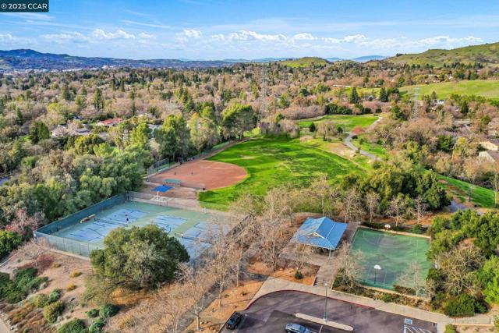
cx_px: 250
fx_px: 388
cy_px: 166
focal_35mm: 28
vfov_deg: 46.4
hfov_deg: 65.5
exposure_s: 1/200
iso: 100
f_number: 5
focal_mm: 10.26
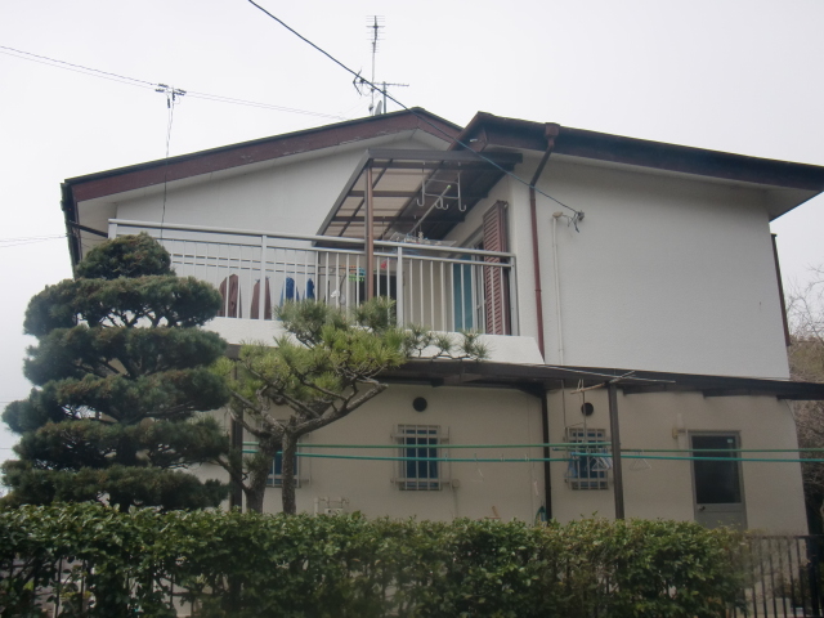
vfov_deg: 37.7
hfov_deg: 49.0
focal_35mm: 38
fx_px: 905
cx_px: 412
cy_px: 309
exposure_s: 1/500
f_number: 3.9
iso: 64
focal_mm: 6.66
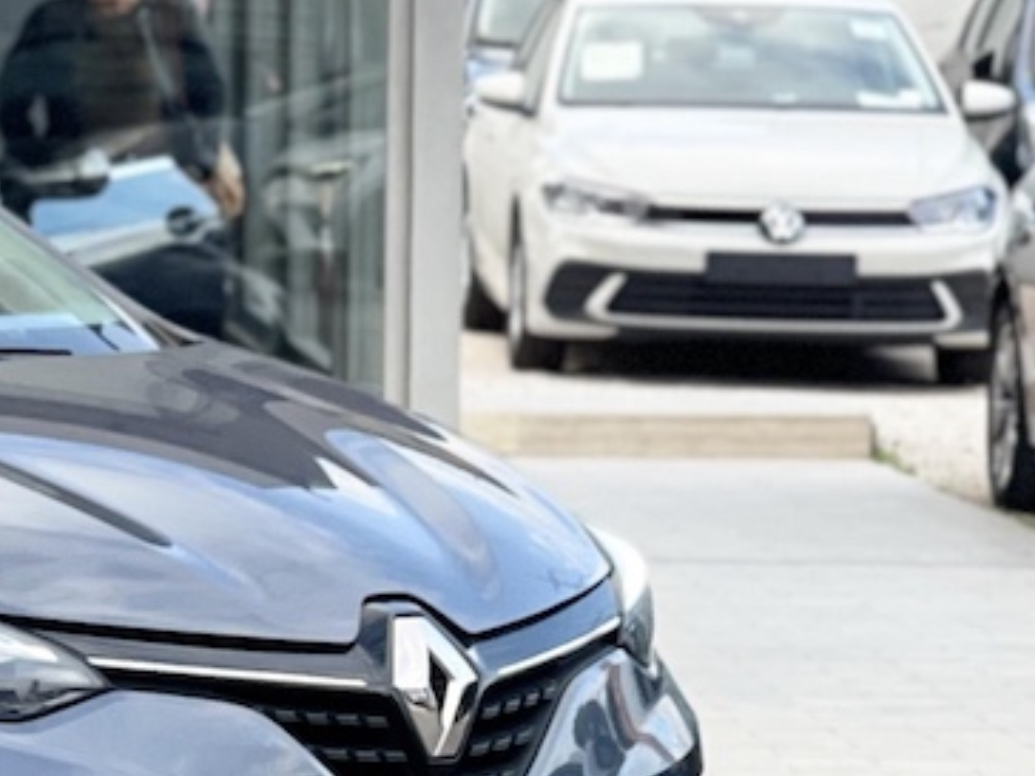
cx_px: -593
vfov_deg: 6.8
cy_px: 524
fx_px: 6548
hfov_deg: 8.8
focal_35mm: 219
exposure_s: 1/121
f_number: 2.2
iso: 64
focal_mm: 7.5
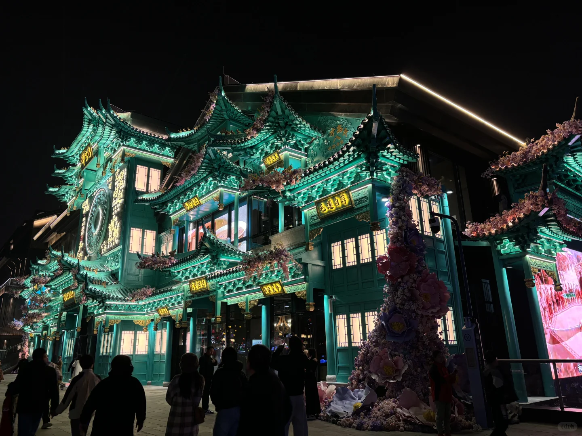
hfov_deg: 67.3
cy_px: 218
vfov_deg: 53.1
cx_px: 291
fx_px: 437
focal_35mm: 26
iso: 100
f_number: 1.6
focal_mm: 5.96
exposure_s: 1/100
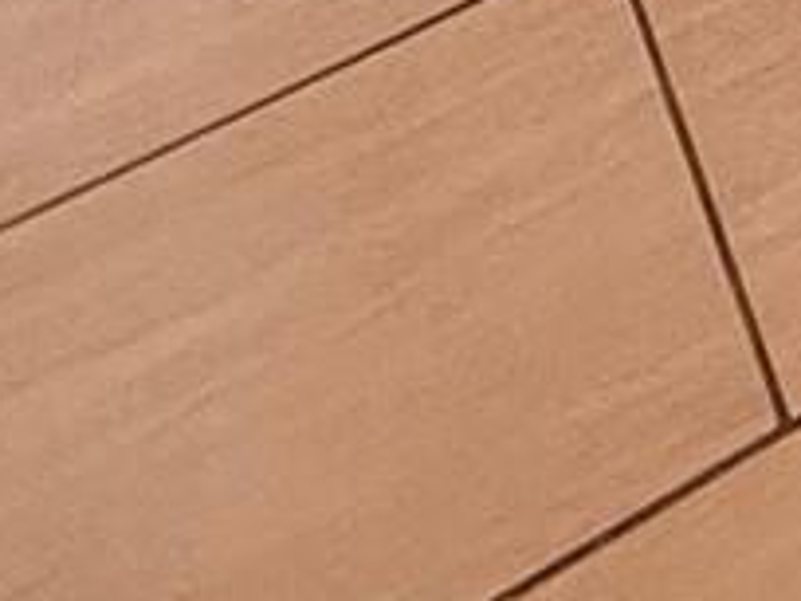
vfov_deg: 8.3
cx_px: 1300
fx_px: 2545
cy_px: -1724
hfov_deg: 16.0
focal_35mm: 110
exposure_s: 1/60
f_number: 2.2
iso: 400
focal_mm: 2.22
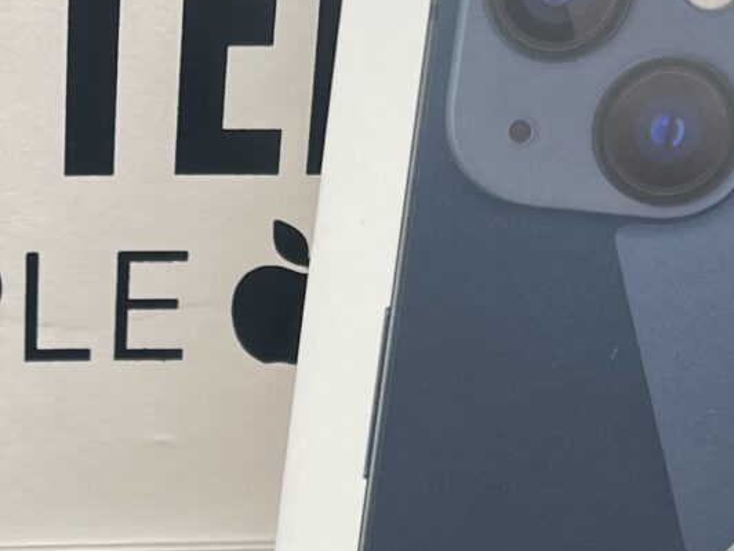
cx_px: 22
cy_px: 736
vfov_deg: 11.5
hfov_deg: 15.5
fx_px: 2651
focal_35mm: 125
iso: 40
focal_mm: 5.7
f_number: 1.5
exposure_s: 1/261
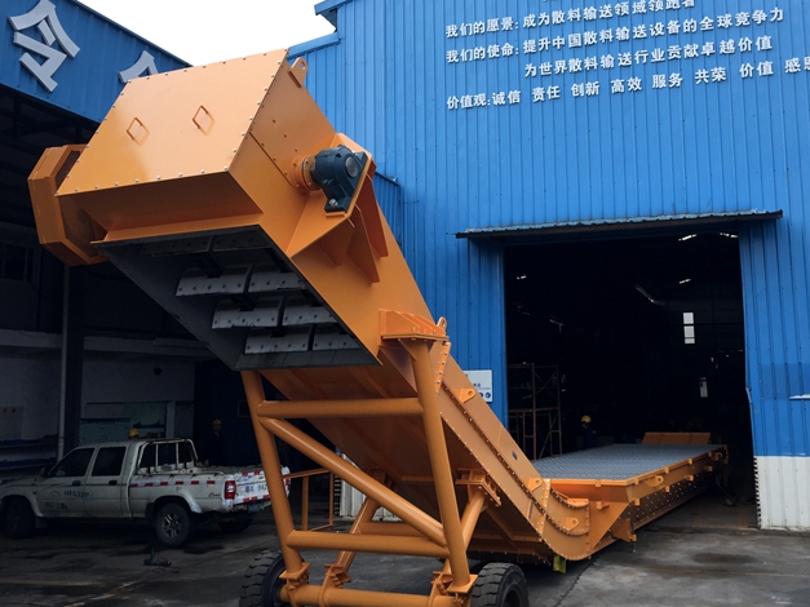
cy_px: 270
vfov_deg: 38.6
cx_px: 496
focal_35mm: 37
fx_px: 866
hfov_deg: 49.8
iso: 32
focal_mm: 4.15
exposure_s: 1/100
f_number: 2.2
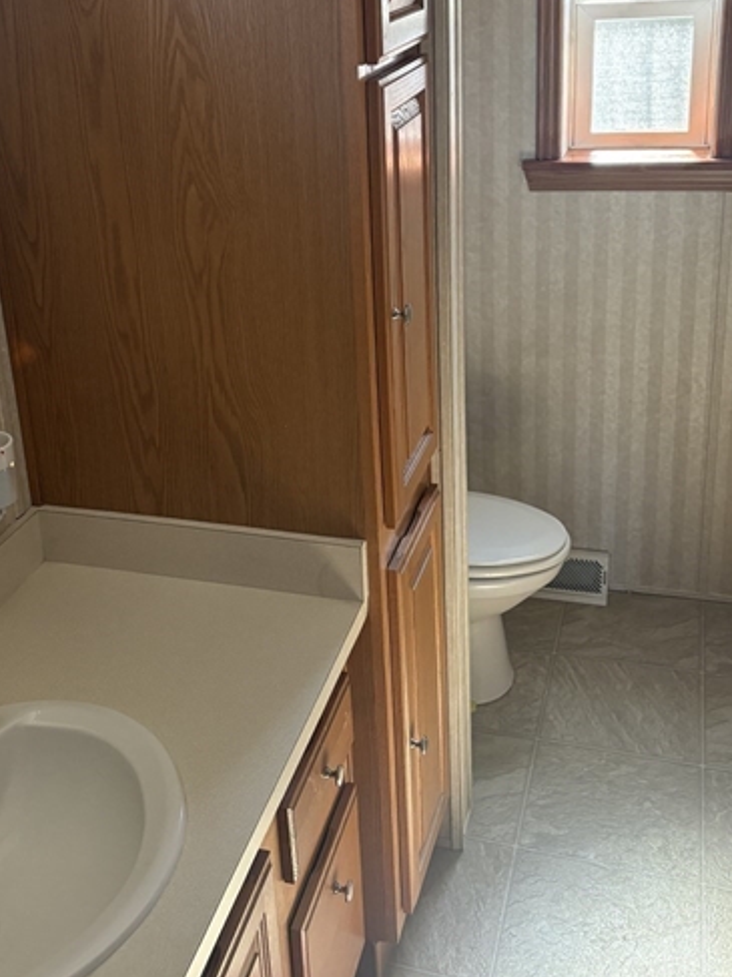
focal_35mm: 41
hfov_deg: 34.9
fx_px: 1157
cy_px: 331
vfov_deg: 45.1
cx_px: 257
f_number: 1.6
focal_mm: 5.96
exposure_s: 1/72
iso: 125
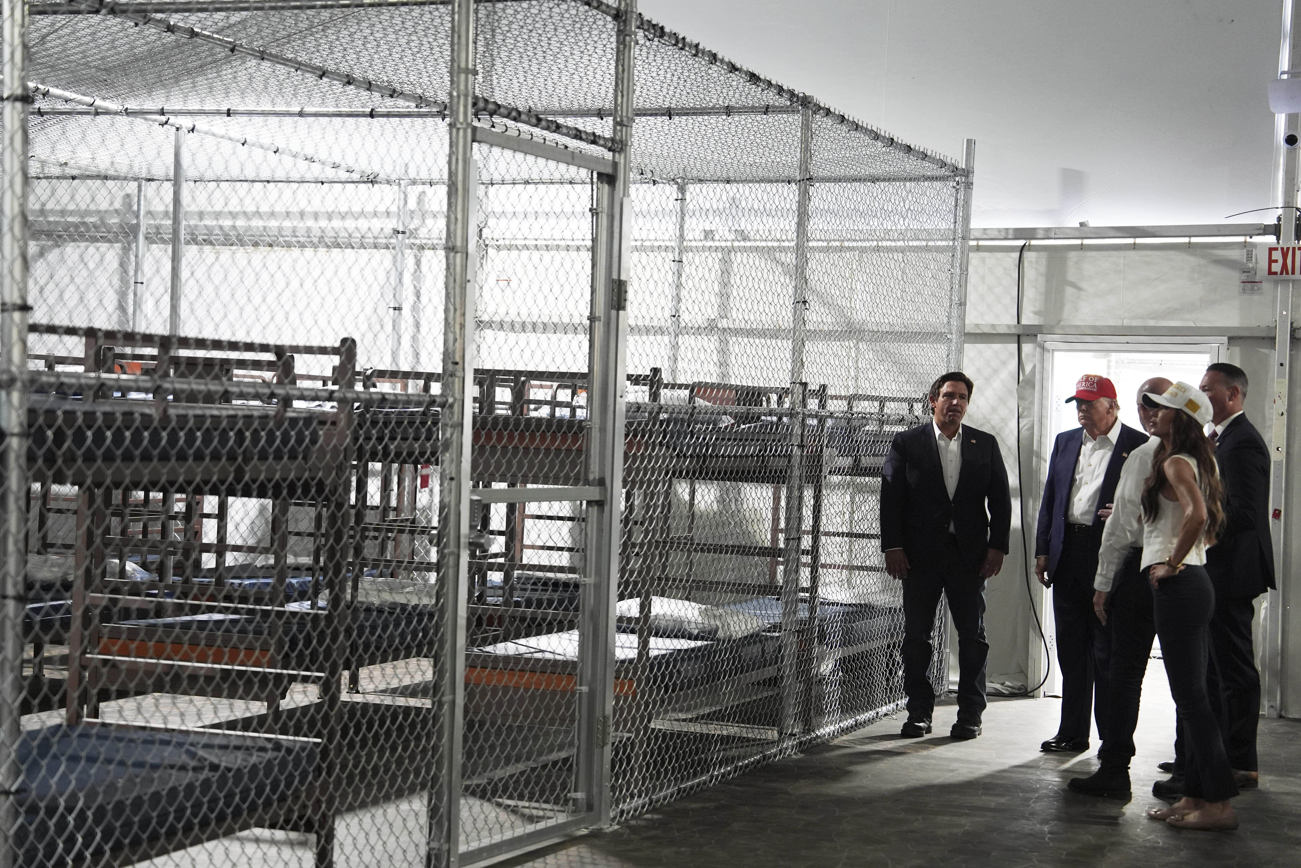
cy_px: 434
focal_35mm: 70
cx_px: 650
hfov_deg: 28.8
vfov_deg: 19.5
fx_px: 2530
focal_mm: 70
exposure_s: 1/200
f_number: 2.8
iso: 2000
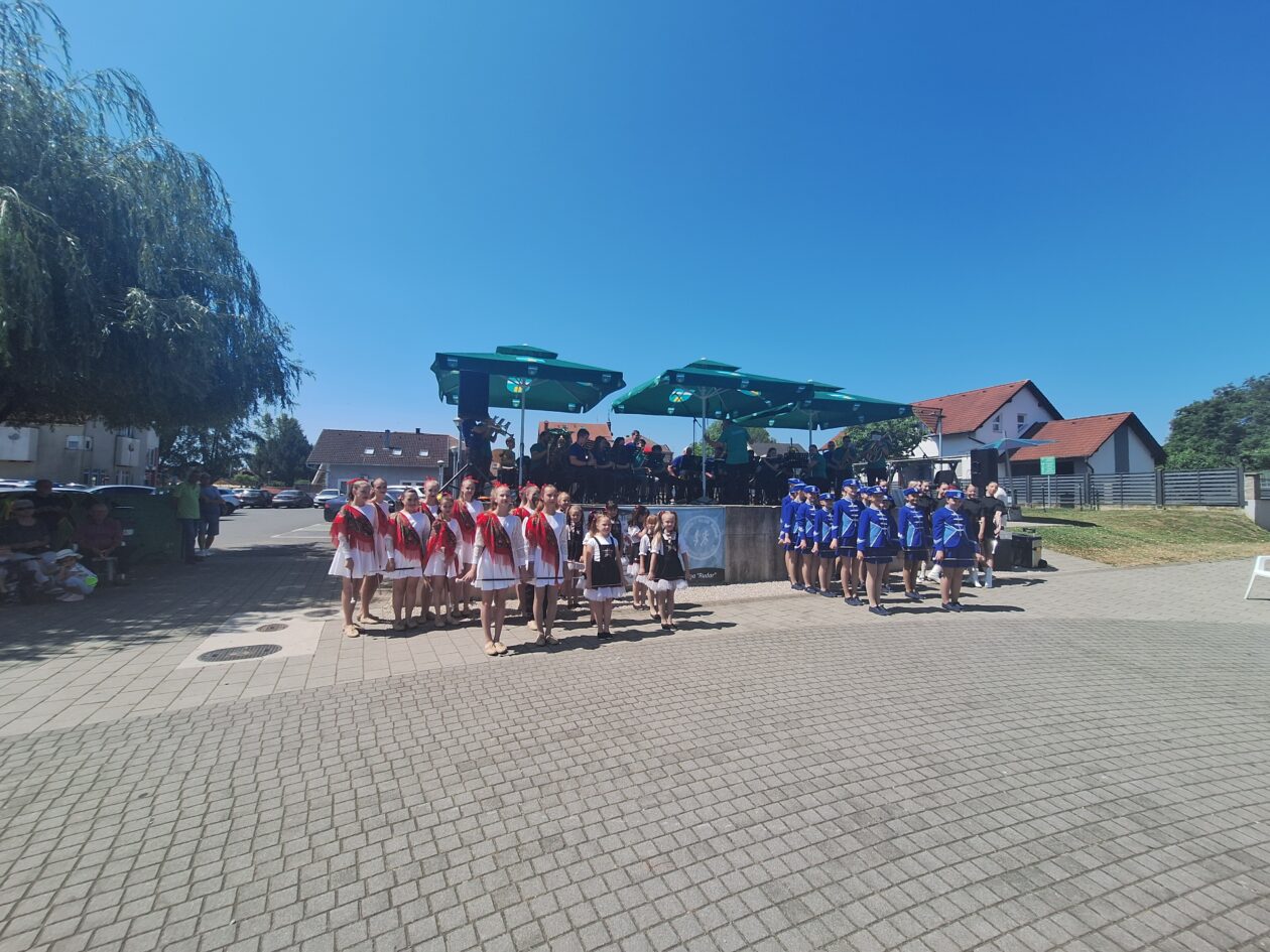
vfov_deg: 89.9
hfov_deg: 106.2
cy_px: 476
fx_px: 477
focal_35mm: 13
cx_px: 635
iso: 40
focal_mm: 1.74
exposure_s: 1/1020
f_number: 2.2
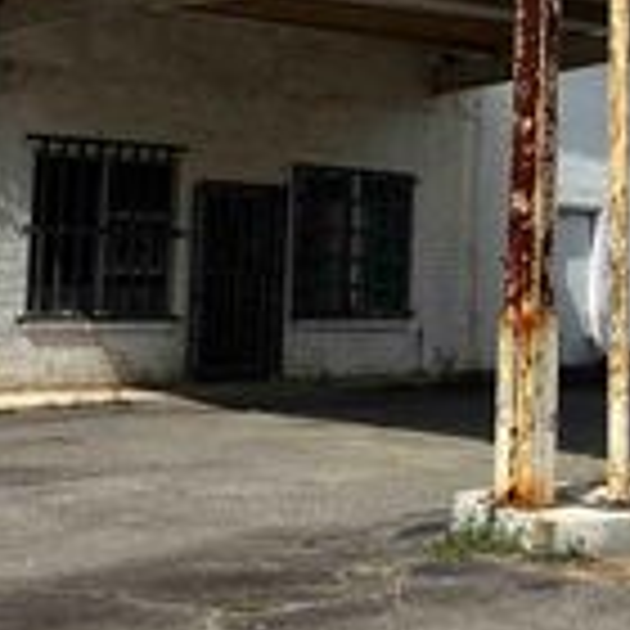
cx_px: 432
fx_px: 1688
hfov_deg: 21.0
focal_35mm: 82
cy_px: 146
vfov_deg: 20.9
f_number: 1.5
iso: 50
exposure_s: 1/6579
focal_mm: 5.7
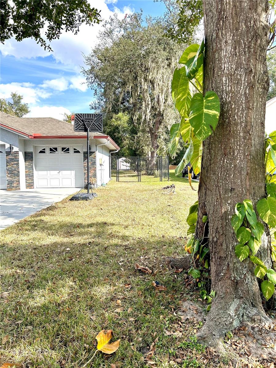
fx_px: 276
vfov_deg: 67.3
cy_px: 184
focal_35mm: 26
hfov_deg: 53.1
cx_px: 138
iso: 50
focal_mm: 5.7
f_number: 1.5
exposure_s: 1/2083
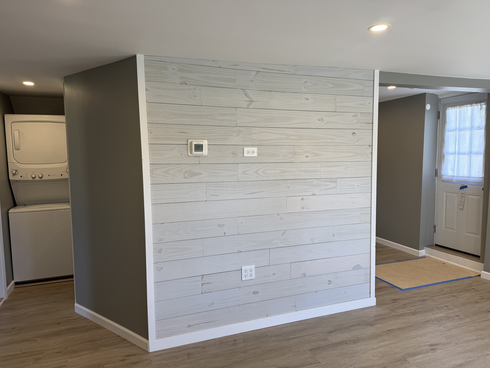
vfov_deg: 56.8
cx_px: 245
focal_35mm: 24
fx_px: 340
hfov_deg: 71.6
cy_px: 184
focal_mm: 6.76
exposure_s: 1/126
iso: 80
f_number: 1.78
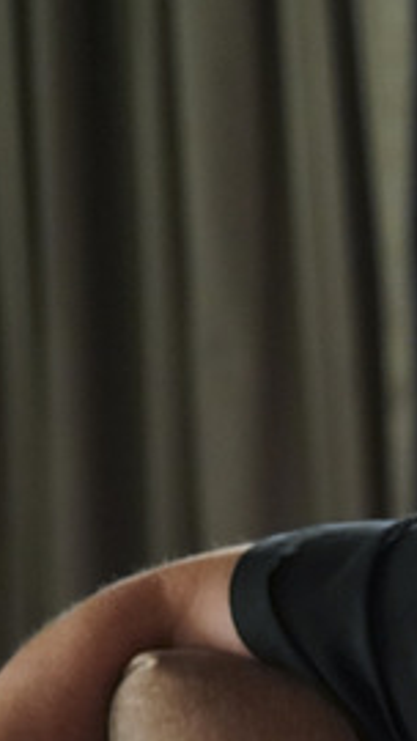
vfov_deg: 5.6
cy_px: 689
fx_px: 7603
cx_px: 529
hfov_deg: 3.1
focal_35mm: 387
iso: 8000
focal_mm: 128
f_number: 4
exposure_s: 1/125
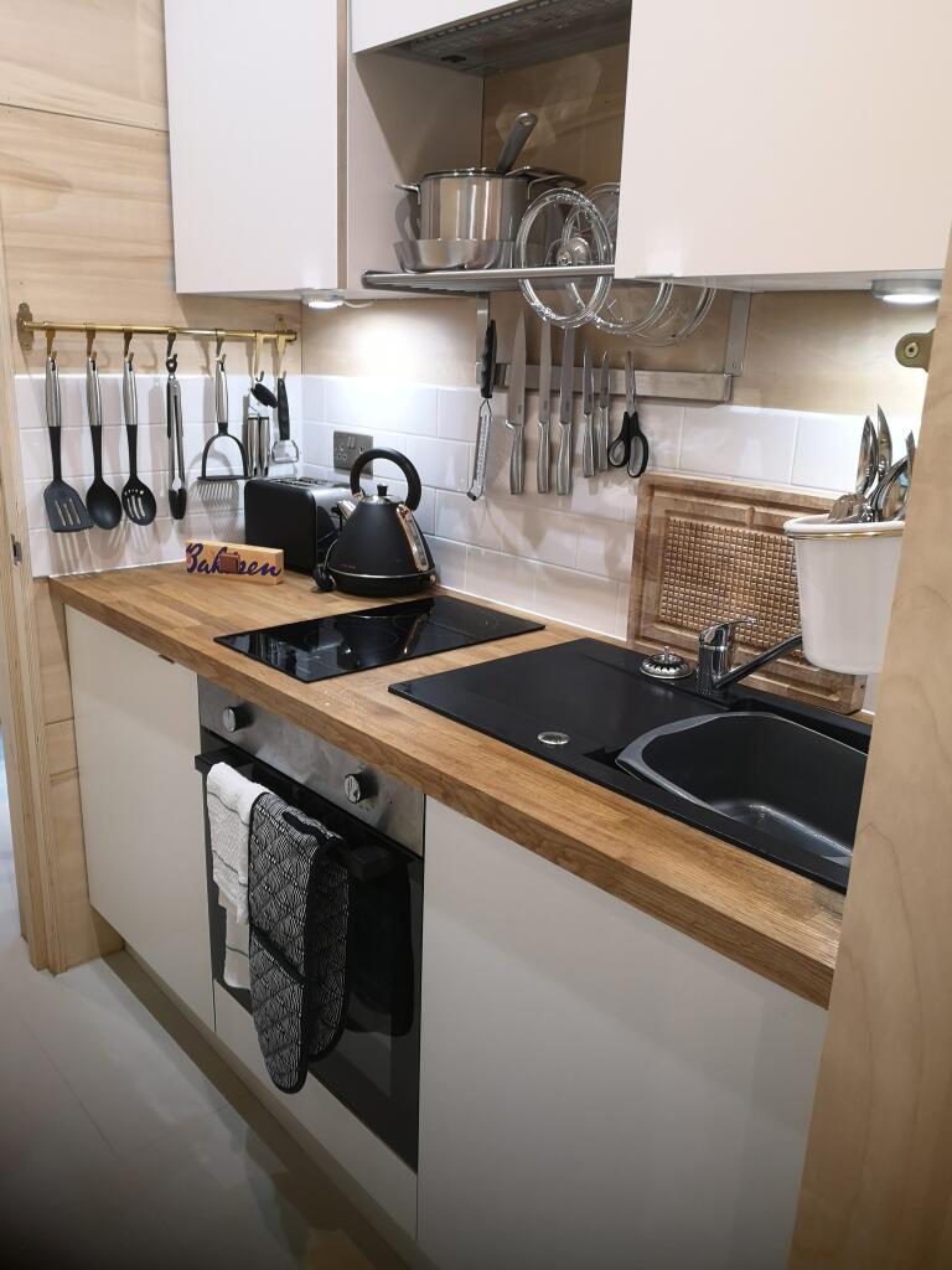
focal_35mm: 27
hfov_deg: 51.4
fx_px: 990
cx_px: 476
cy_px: 635
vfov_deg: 65.3
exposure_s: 1/50
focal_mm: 5.58
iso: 125
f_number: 1.8
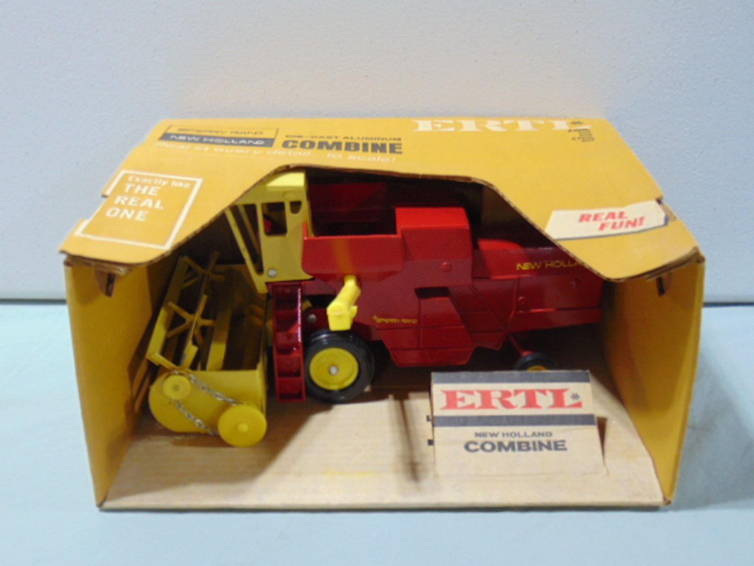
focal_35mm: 42
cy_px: 283
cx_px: 377
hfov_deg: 44.8
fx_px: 915
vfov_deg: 34.4
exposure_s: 1/30
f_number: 3.3
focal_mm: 7.6
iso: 160
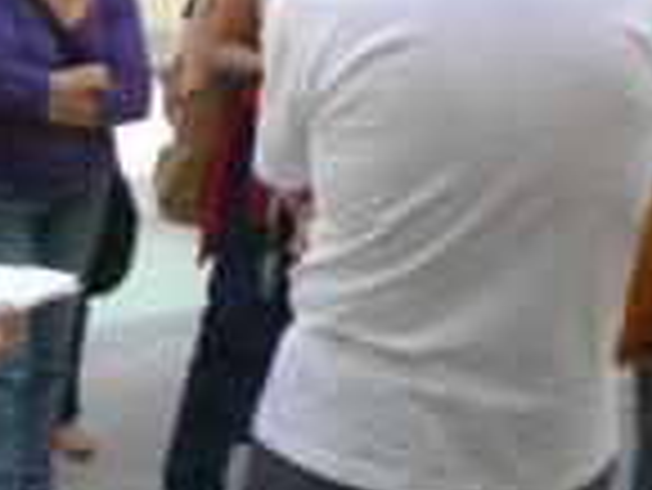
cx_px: -121
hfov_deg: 14.6
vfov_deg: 11.3
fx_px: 2469
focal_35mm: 131
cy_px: 357
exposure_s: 1/171
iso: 50
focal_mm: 6.3
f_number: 3.1
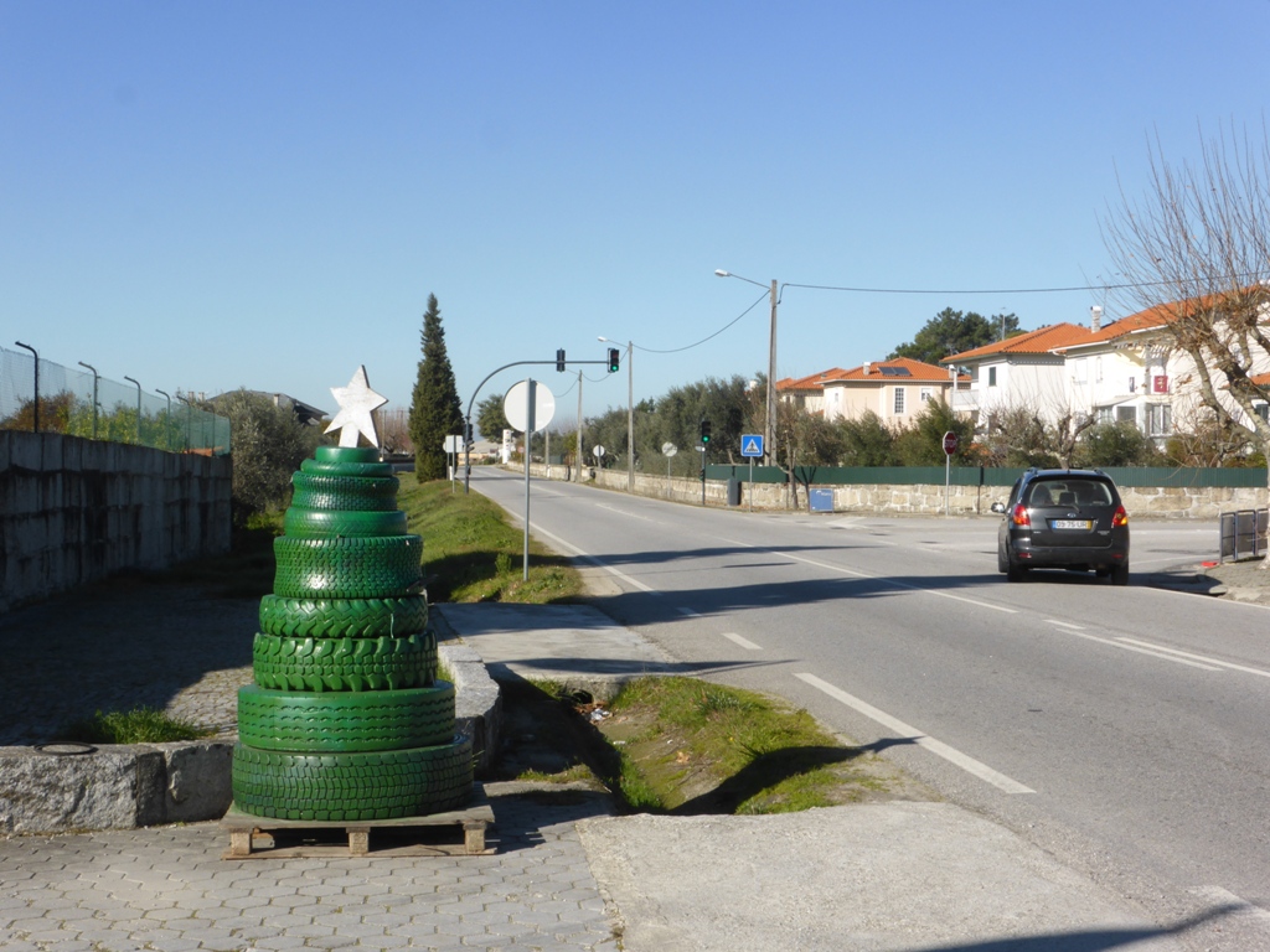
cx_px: 635
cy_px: 476
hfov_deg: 37.5
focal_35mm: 51
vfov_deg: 28.6
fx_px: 1871
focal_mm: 9
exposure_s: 1/250
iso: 100
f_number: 8
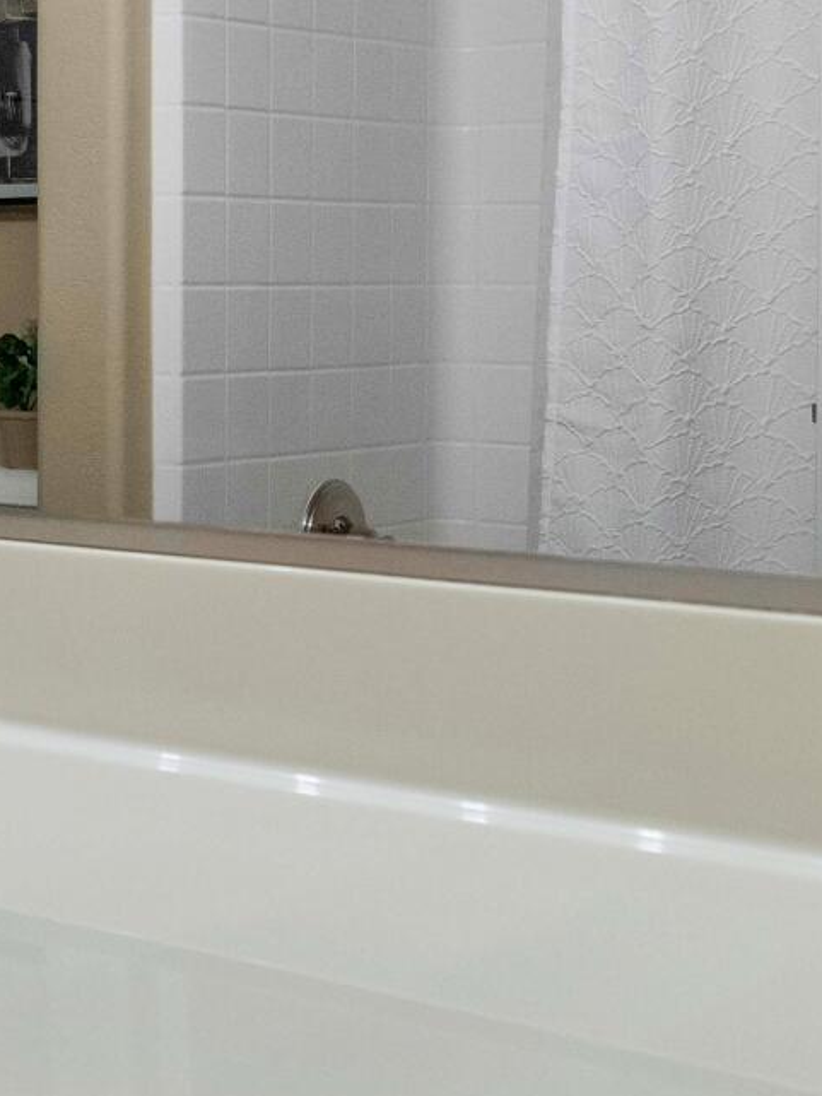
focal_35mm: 72
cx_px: -918
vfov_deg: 26.7
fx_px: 2279
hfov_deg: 15.4
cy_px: 301
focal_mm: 16
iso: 1000
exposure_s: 1/125
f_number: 3.2
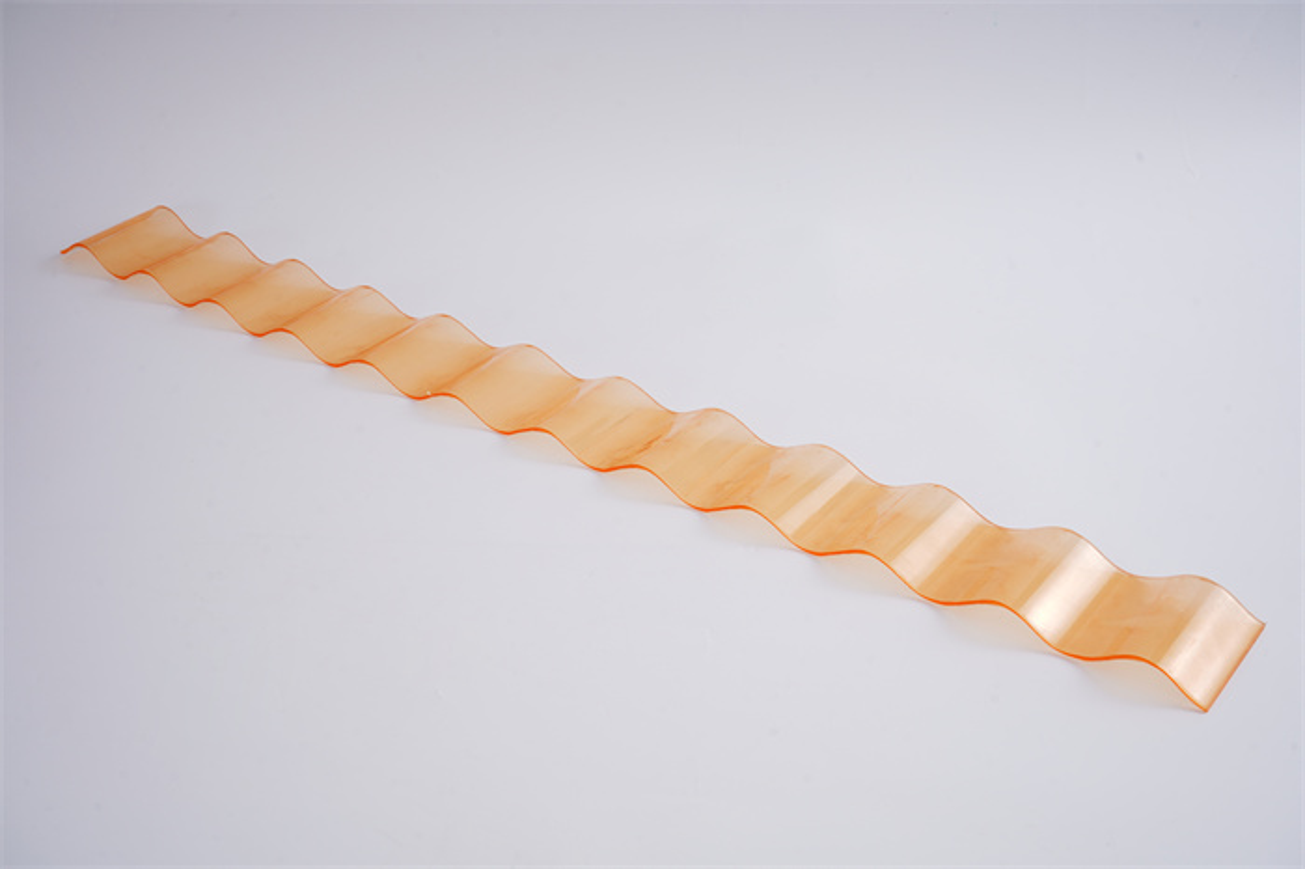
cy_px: 434
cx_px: 652
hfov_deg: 45.4
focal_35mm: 43
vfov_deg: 31.2
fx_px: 1558
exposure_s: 1/125
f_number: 13
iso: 64
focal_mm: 43
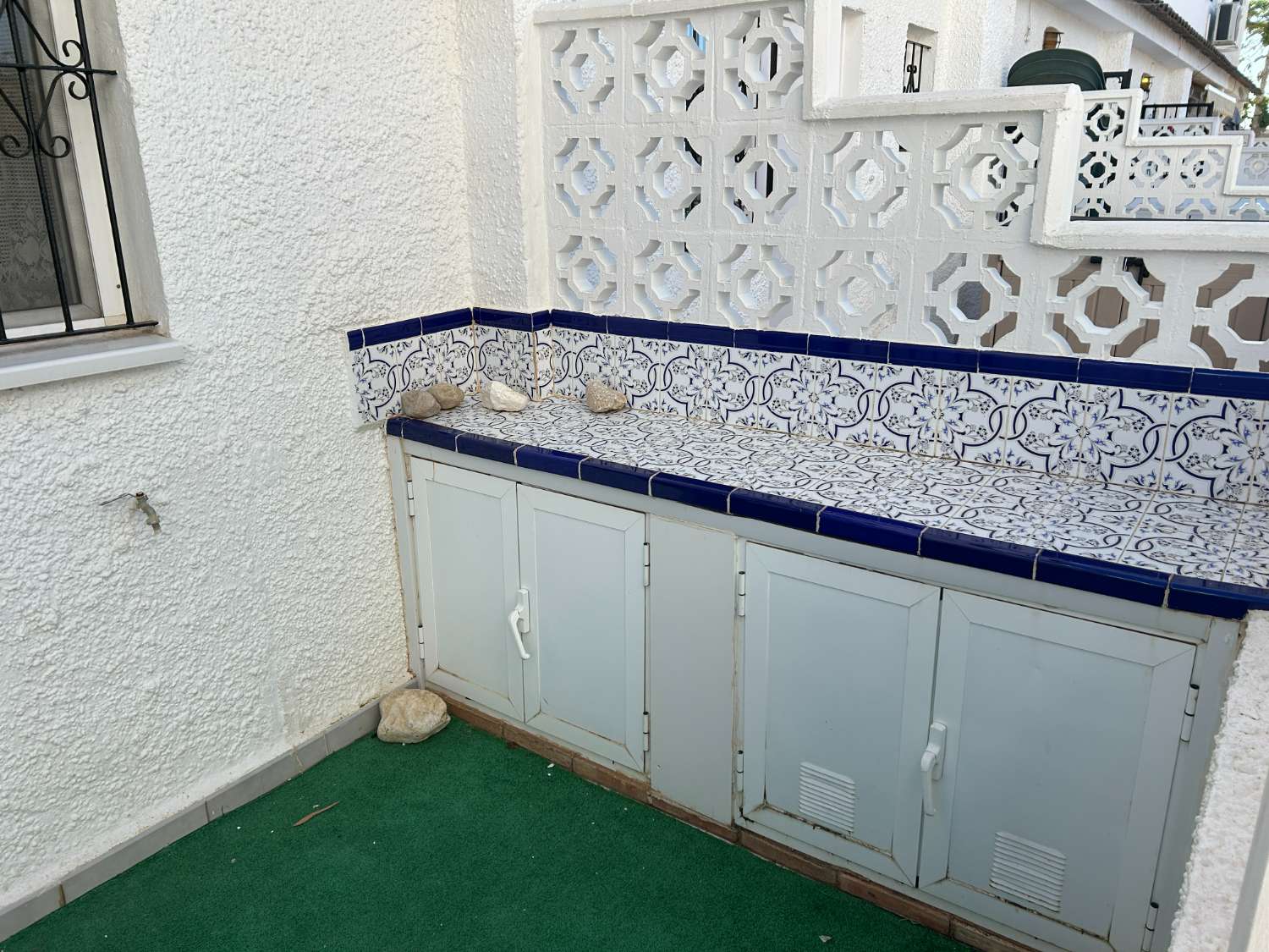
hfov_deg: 67.3
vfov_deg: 53.1
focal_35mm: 26
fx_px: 953
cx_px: 634
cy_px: 476
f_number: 1.5
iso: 50
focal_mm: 5.7
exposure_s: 1/1751
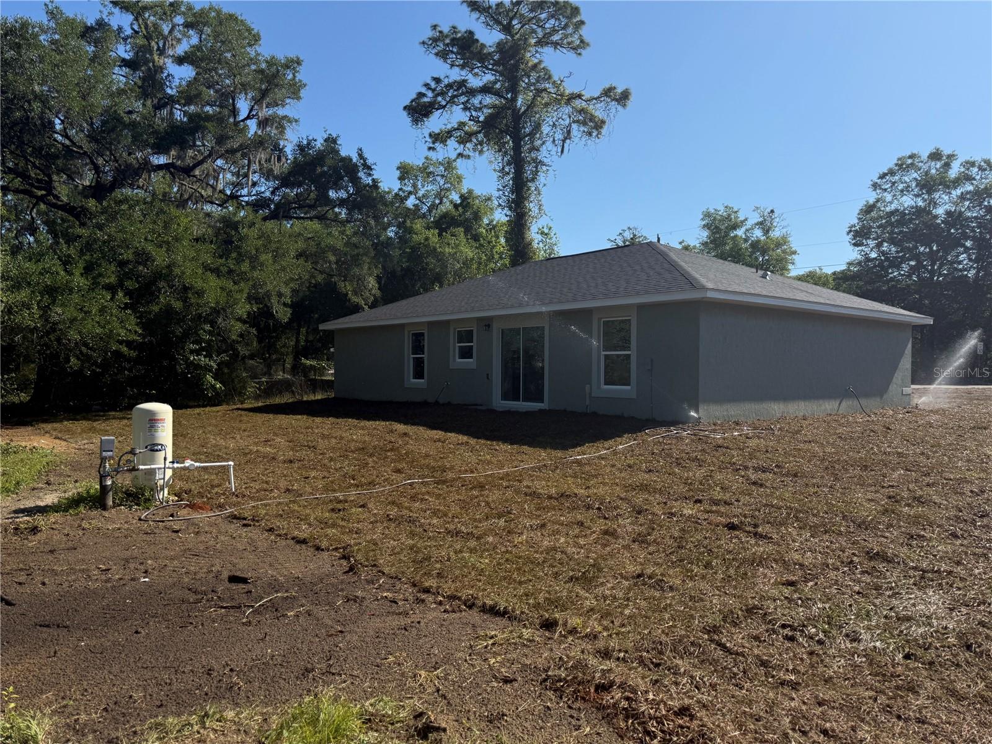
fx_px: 688
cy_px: 372
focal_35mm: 24
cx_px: 496
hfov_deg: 71.6
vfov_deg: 56.8
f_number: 1.78
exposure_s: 1/10309
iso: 80
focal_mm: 6.76
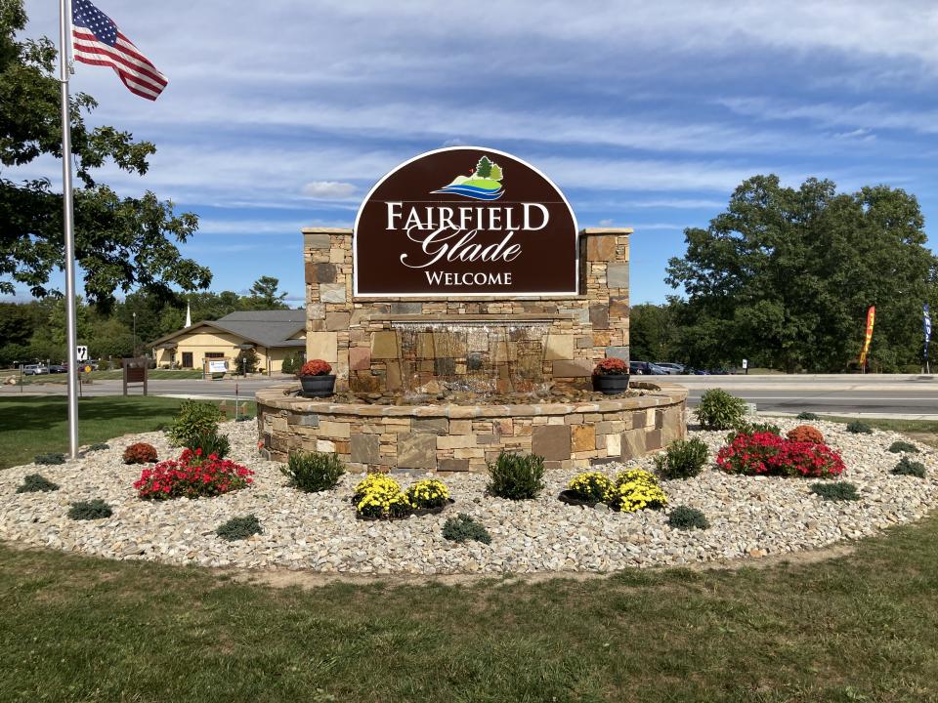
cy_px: 352
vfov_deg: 49.7
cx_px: 469
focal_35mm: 28
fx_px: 759
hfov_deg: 63.4
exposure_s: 1/2703
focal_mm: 3.99
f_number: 1.8
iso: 20
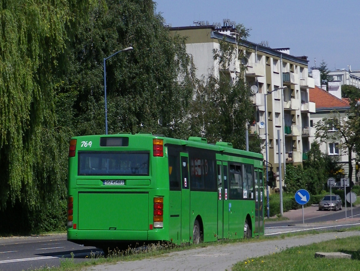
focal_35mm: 107
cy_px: 136
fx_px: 1114
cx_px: 180
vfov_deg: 13.9
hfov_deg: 18.4
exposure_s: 1/640
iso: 80
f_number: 5.1
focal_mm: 19.1
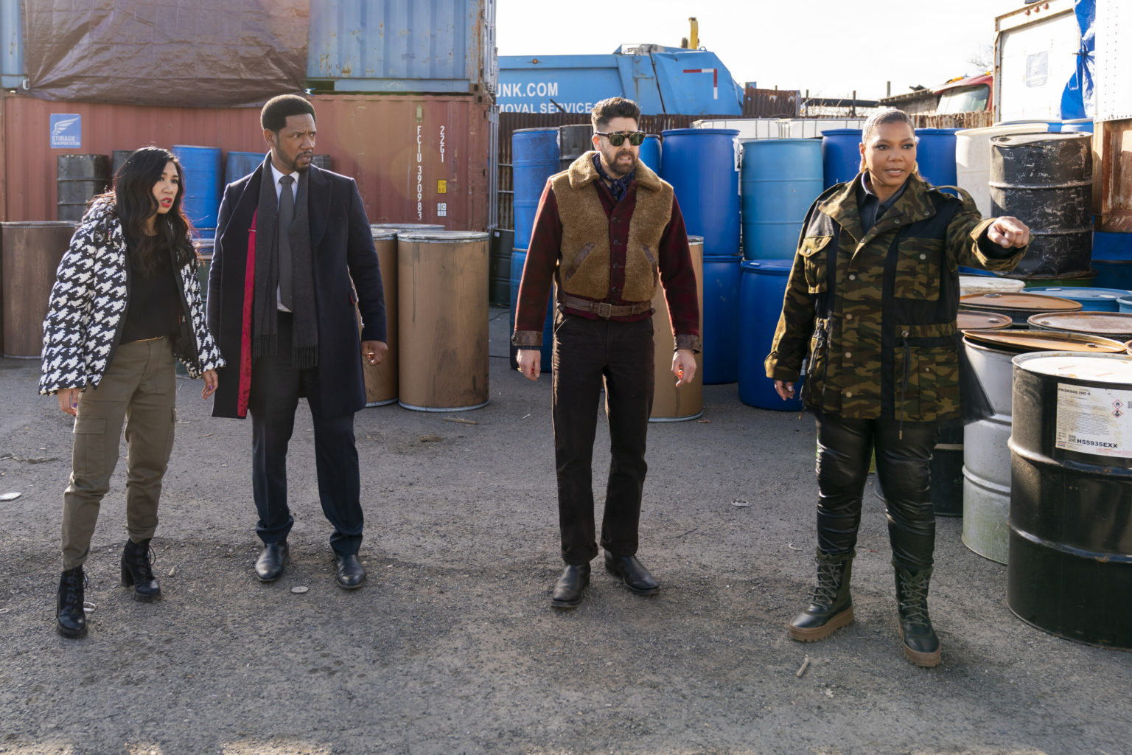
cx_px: 566
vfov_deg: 40.0
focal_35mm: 33
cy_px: 378
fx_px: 1038
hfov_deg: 57.2
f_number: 4
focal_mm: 33
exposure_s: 1/800
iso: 400
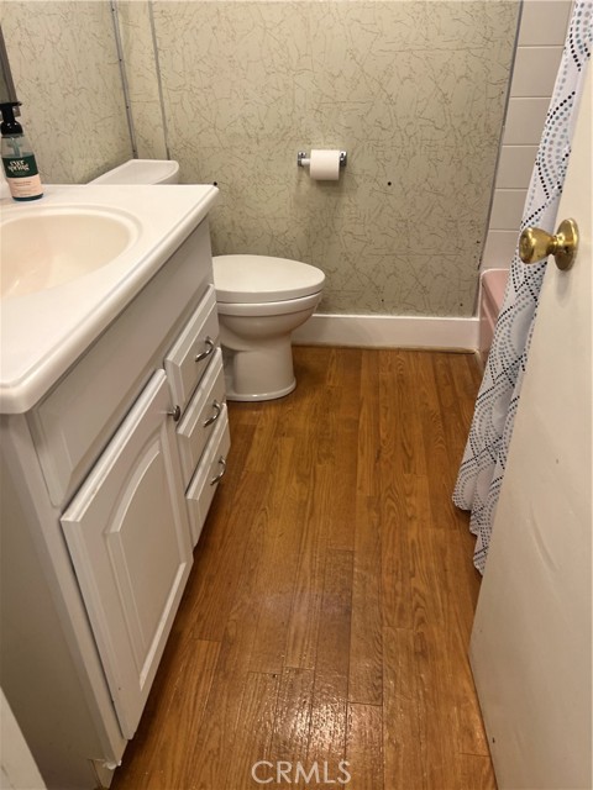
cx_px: 296
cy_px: 395
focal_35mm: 26
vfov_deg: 67.3
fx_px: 594
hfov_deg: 53.1
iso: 80
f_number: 1.5
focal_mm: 5.7
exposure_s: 1/60
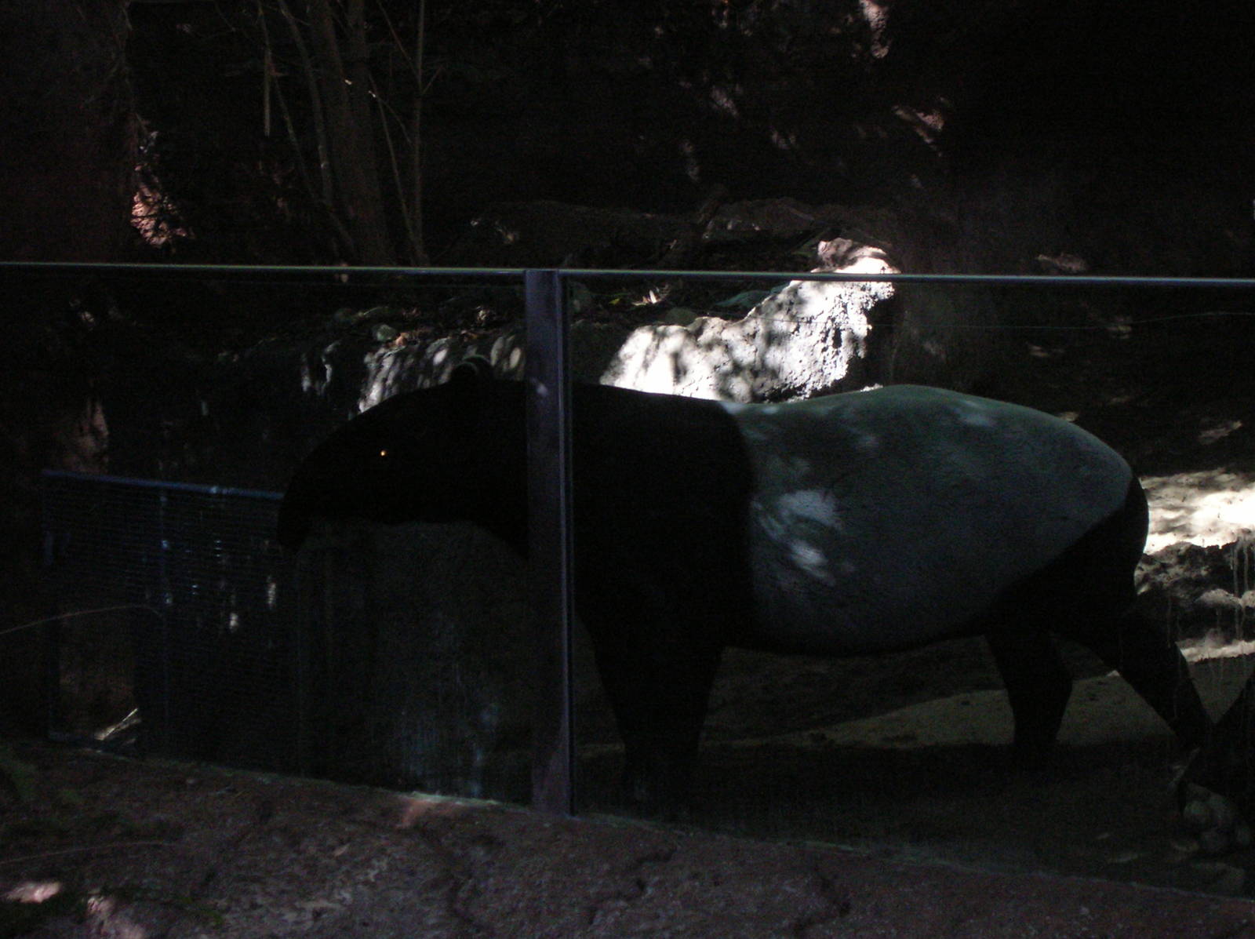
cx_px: 628
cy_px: 470
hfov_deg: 19.3
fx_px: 3695
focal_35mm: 102
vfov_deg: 14.5
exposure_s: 1/60.1
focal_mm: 17.1
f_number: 4.9
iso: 200
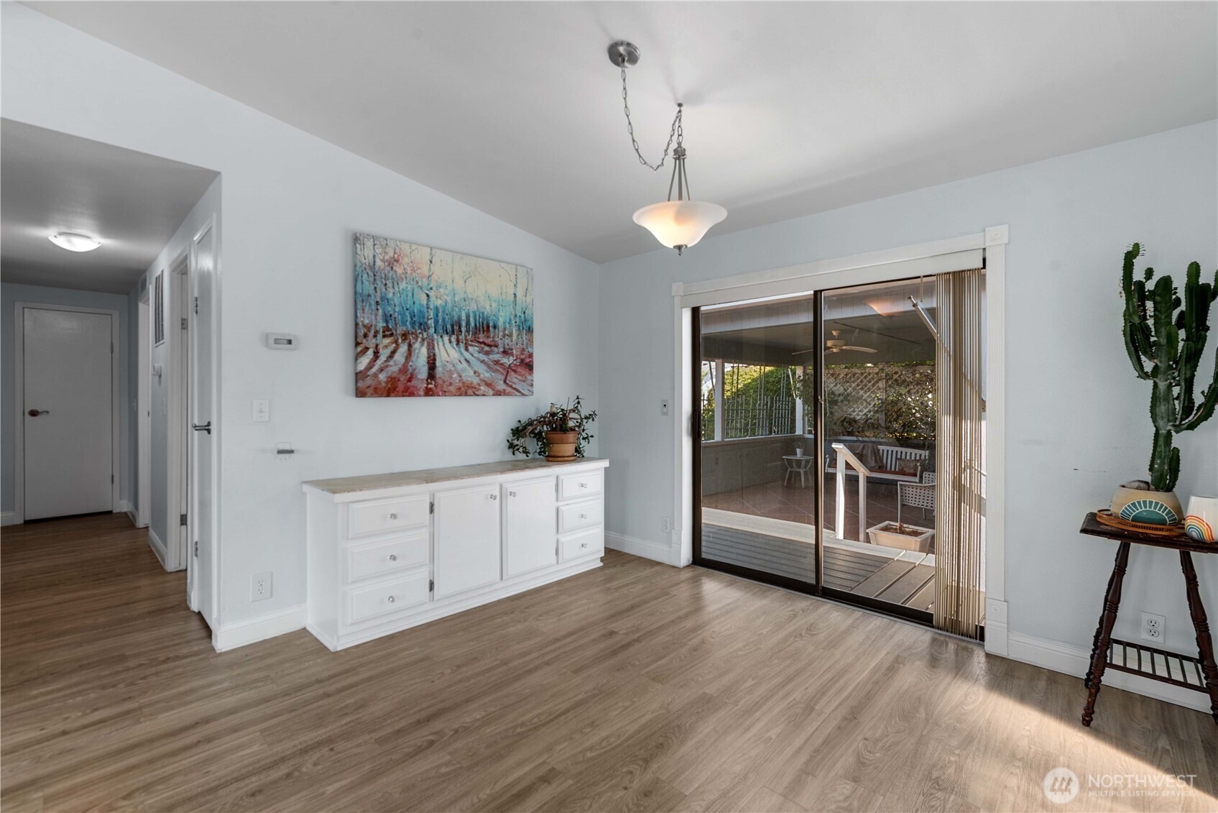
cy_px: 406
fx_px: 508
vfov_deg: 77.4
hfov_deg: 100.4
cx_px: 609
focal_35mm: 15
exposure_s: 1/10
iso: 200
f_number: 8
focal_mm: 15
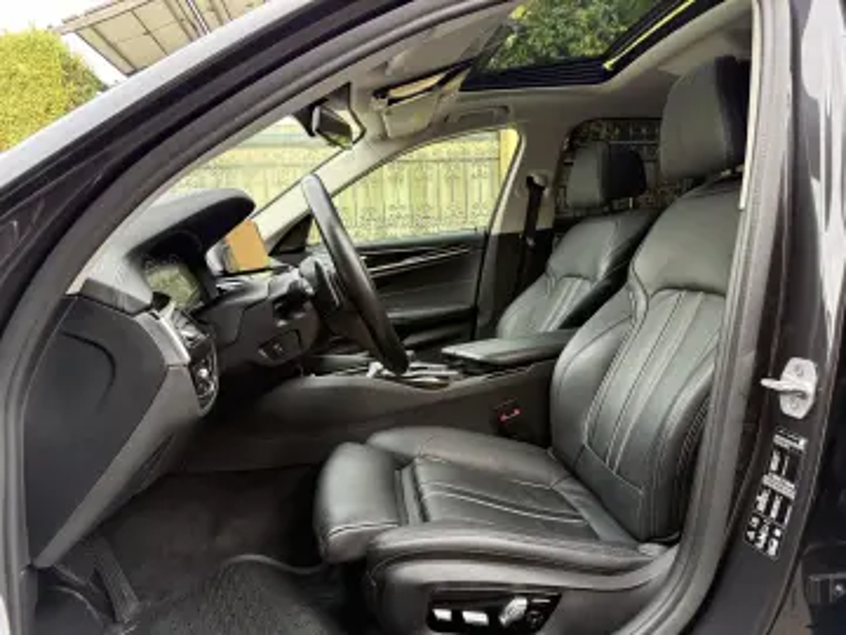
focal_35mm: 24
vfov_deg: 56.8
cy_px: 318
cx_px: 423
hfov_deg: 71.6
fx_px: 587
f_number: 1.78
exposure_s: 1/232
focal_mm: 6.76
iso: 160
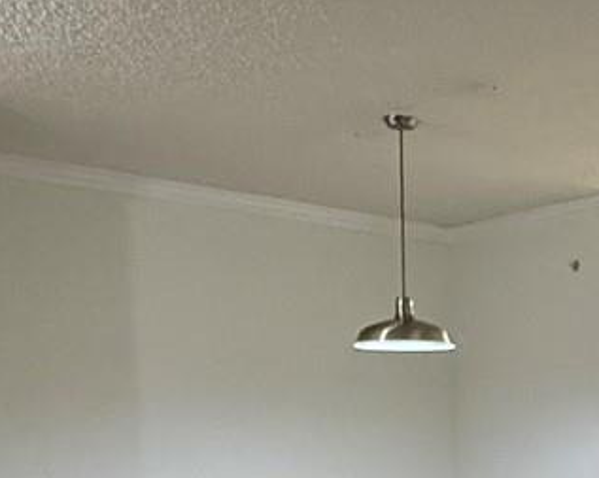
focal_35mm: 69
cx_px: 629
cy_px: 705
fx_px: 1222
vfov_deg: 19.5
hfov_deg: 25.8
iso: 320
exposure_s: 1/60
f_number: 2.2
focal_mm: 2.22
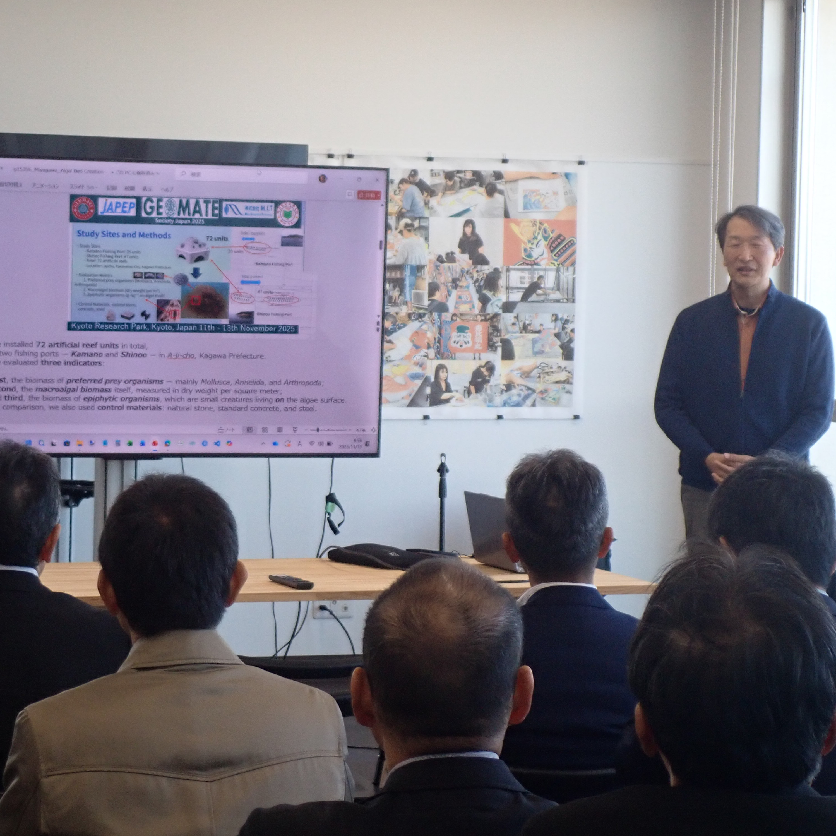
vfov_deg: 14.8
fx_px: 3224
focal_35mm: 118
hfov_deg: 14.8
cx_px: 426
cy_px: 418
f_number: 4.9
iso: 400
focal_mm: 18
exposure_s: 1/100
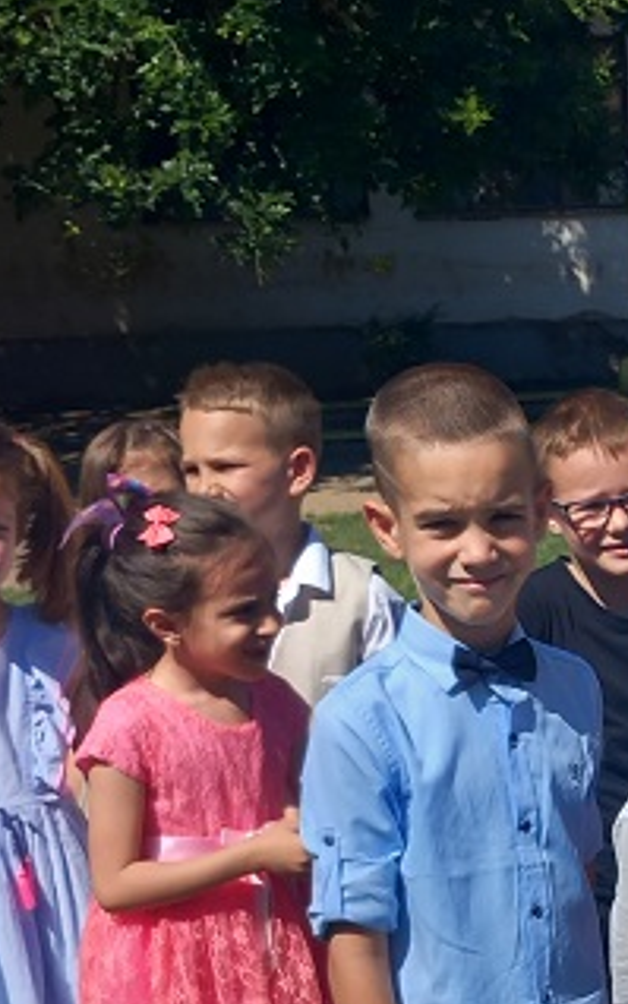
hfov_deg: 17.4
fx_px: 1970
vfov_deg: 27.8
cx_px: 720
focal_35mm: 72
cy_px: 840
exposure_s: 1/657
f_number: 1.8
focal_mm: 4
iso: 20
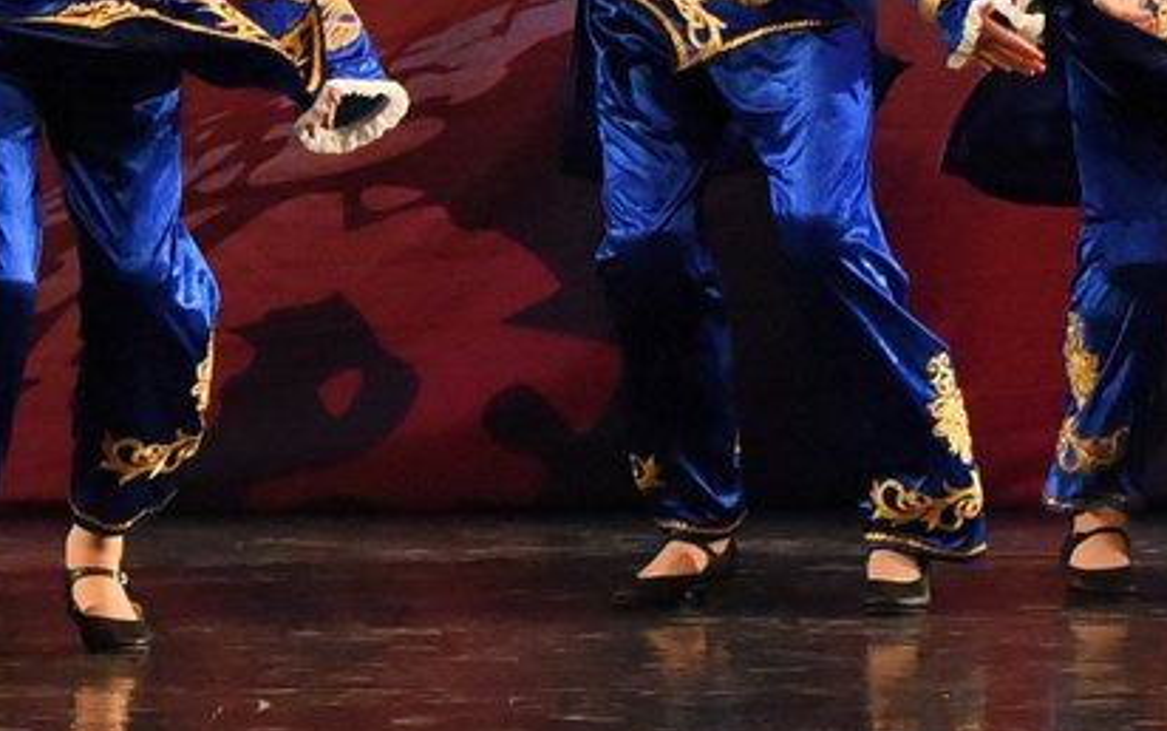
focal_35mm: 443
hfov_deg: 4.7
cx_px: 994
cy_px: -166
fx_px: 14097
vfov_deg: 3.0
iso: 5000
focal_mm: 70
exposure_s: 1/800
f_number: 3.2
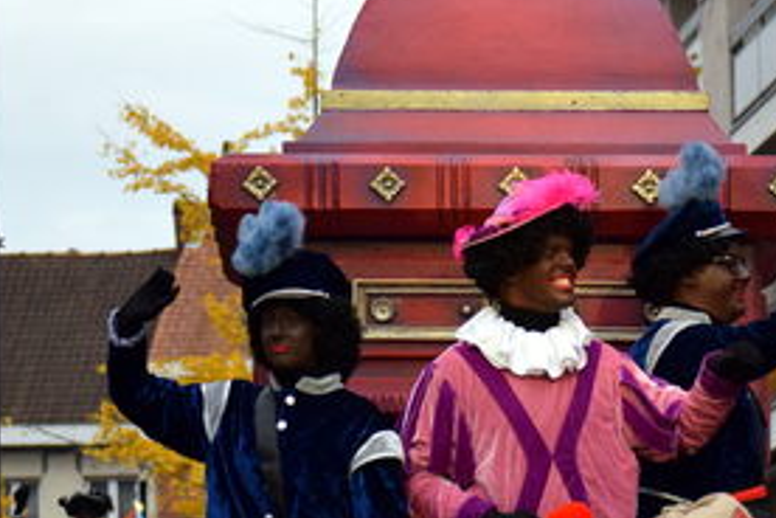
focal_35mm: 222
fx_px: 4785
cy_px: 405
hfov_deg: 9.3
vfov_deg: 6.2
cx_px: 557
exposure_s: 1/1000
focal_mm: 68
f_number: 4.2
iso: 800
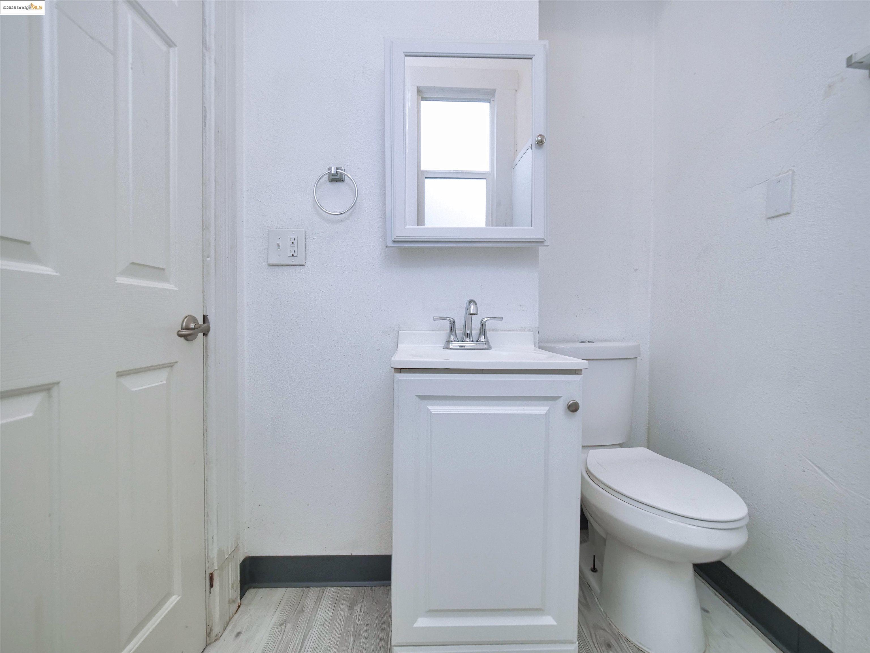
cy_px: 326
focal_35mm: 14
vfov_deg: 85.7
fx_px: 352
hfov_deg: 102.1
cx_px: 435
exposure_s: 1/160
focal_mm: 7
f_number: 4
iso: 800
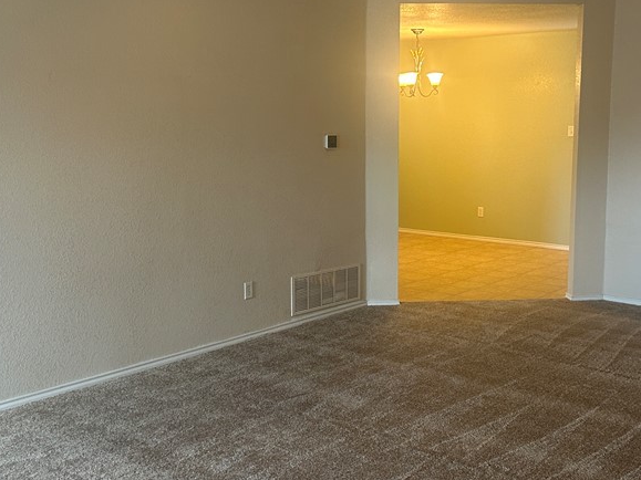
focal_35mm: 46
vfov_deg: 31.5
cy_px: 219
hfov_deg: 41.2
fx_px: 852
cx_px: 358
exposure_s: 1/60
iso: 160
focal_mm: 5.7
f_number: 1.5
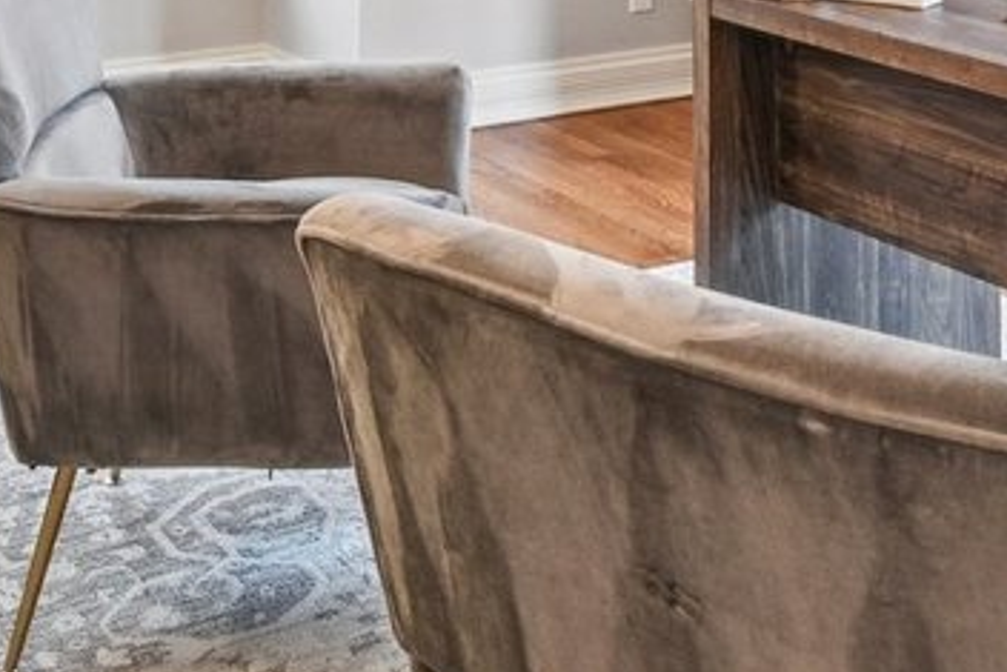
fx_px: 1931
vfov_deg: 17.8
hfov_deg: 29.2
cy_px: -309
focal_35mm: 69
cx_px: 584
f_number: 8
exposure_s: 1/13
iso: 400
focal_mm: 10
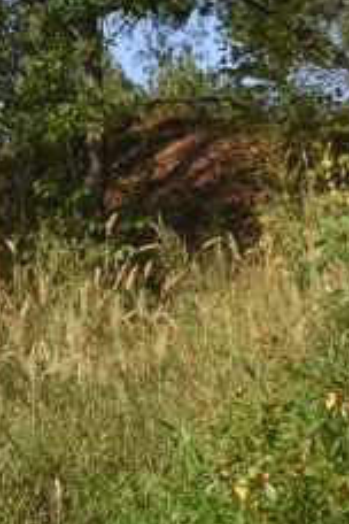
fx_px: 2574
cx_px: -426
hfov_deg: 7.4
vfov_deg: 11.2
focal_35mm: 177
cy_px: -239
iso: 100
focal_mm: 31
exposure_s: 1/125
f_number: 9
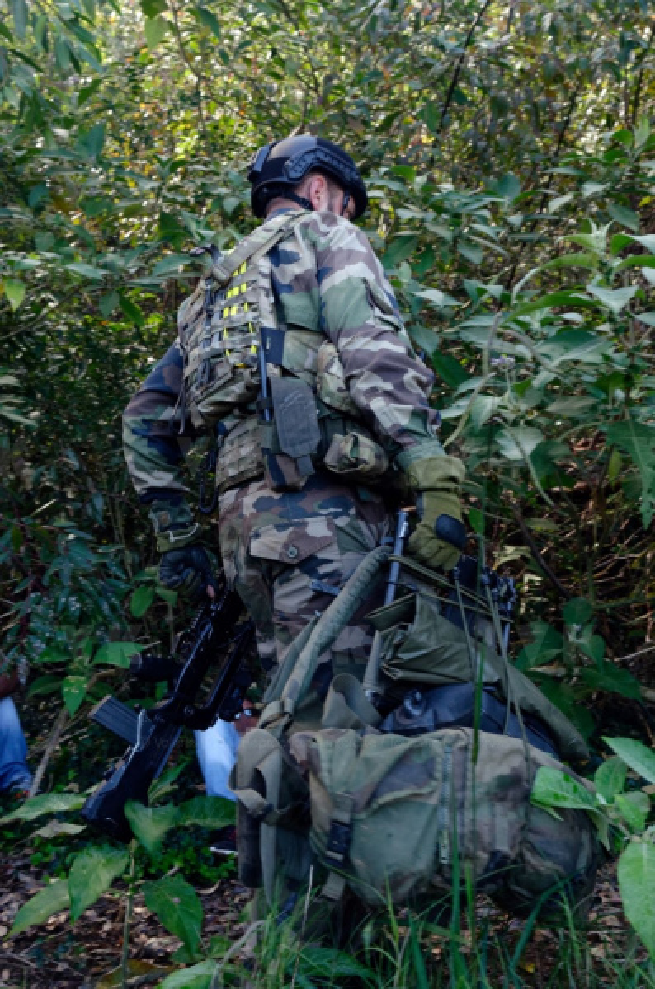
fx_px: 988
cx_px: 328
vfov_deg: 53.2
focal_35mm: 36
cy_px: 494
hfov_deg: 36.7
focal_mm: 24
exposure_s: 1/100
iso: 400
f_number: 8
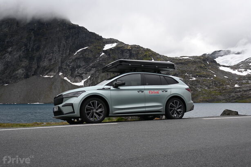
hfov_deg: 49.6
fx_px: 272
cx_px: 126
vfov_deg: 34.2
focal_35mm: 39
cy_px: 84
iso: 280
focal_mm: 26
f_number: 4.5
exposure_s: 1/250
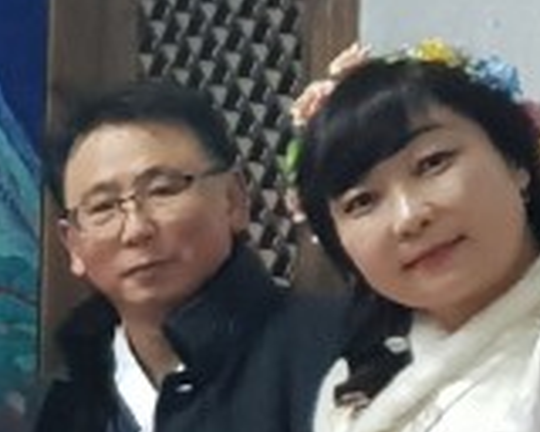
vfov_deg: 7.3
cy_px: 874
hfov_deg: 8.3
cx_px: -1006
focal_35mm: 203
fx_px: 3244
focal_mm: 4.3
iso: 320
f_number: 1.5
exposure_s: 1/40
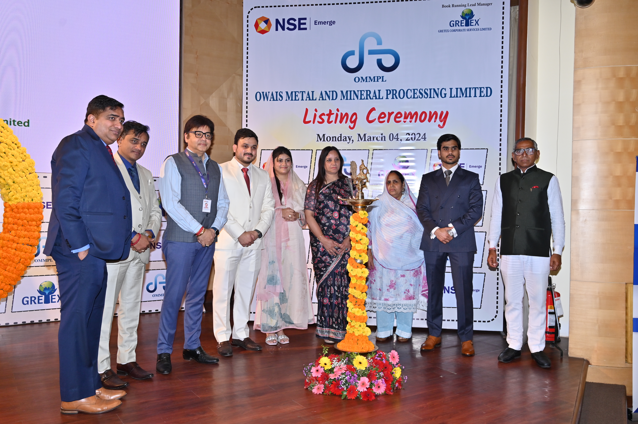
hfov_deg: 59.5
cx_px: 319
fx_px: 558
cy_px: 212
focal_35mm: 32
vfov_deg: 41.7
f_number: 5.6
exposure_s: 1/160
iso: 400
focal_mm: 31.5
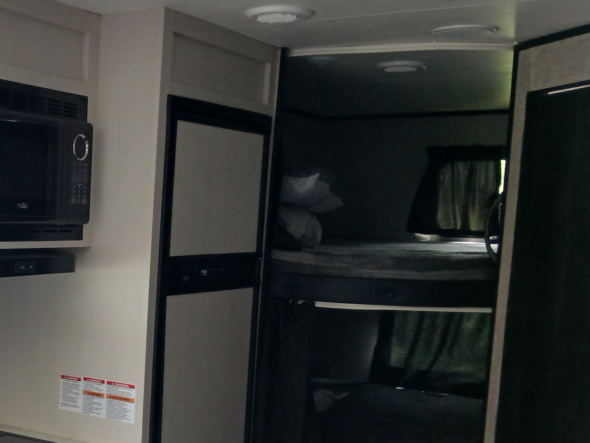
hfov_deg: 33.6
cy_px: 336
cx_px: 26
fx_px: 903
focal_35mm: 53
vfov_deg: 27.1
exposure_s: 1/60
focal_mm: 3.98
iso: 250
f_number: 1.8
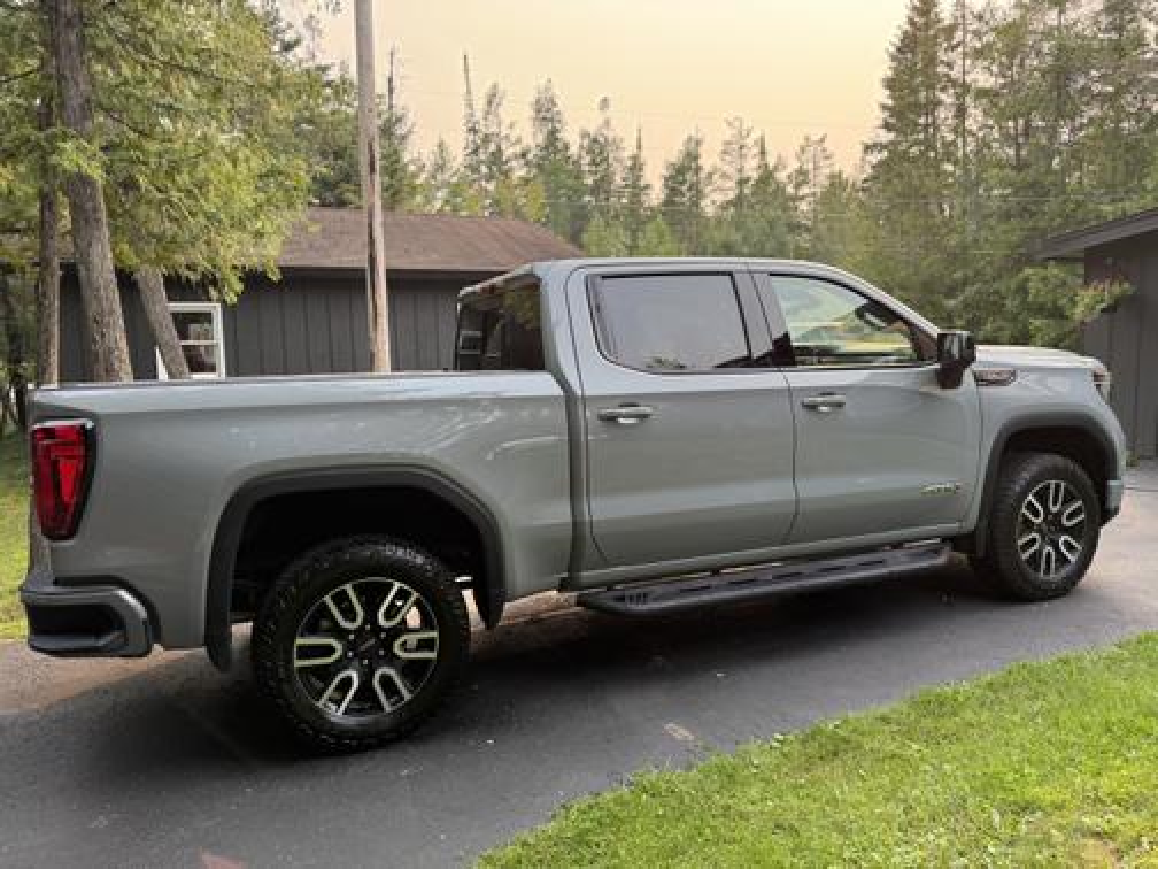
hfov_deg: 71.6
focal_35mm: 24
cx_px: 579
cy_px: 434
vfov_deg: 56.8
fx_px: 803
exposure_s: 1/551
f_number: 1.78
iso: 100
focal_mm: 6.76
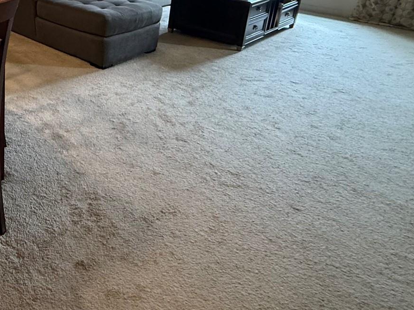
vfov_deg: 39.0
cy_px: 15
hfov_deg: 43.3
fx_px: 395
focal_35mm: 33
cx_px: -39
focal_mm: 2.22
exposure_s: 1/60
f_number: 2.2
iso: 640
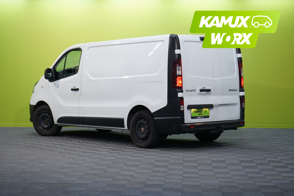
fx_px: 523
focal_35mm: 64
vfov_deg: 21.2
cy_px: 98
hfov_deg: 31.4
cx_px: 147
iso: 640
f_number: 6.3
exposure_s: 1/25
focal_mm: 64
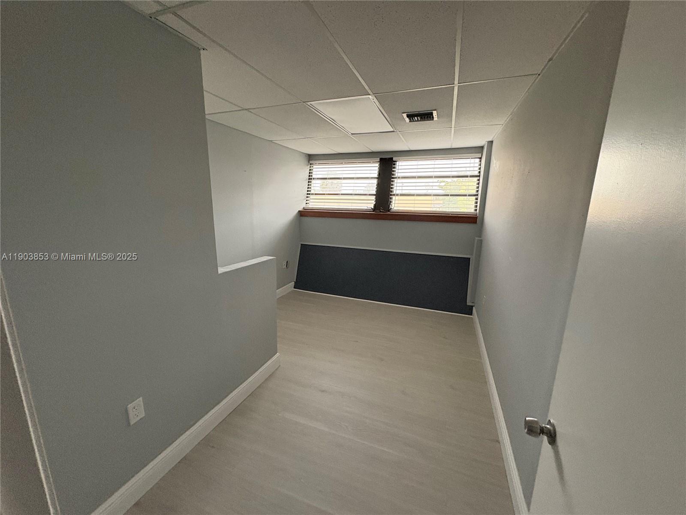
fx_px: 277
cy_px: 258
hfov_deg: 102.1
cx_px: 343
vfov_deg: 85.7
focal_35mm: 14
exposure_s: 1/60
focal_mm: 2.22
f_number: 2.2
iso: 500
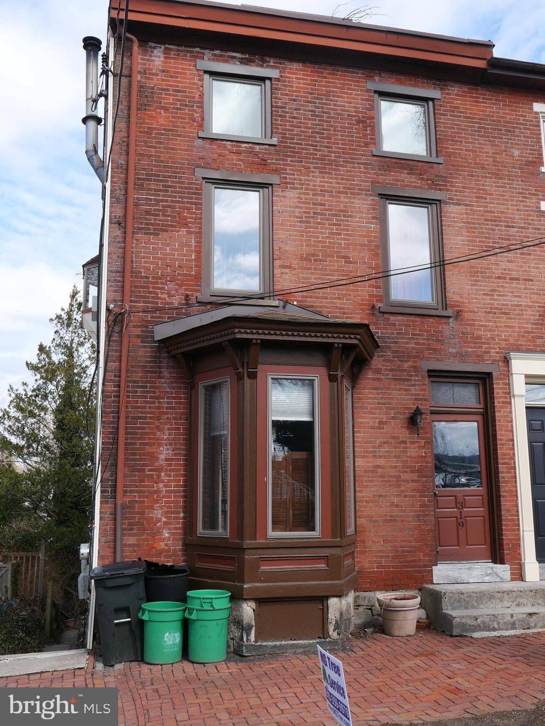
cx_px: 272
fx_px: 735
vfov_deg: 52.6
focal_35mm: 35
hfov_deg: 40.7
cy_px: 363
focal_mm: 15.9
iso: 200
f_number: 5.6
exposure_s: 1/320
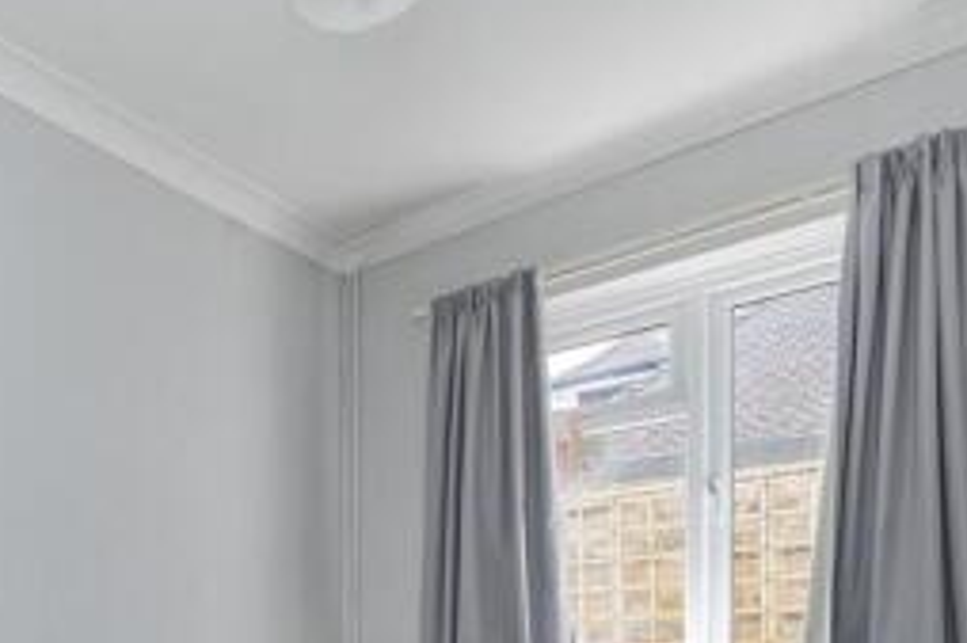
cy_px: 660
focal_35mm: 31
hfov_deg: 51.7
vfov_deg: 37.3
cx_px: 63
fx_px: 832
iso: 320
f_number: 9
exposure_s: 1/50
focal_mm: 12
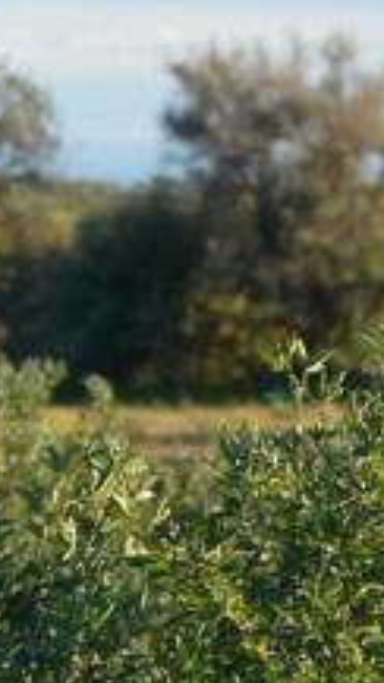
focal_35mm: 264
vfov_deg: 8.2
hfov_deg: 4.6
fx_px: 4781
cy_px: 238
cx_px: 655
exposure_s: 1/500
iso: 160
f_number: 4
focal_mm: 42.7
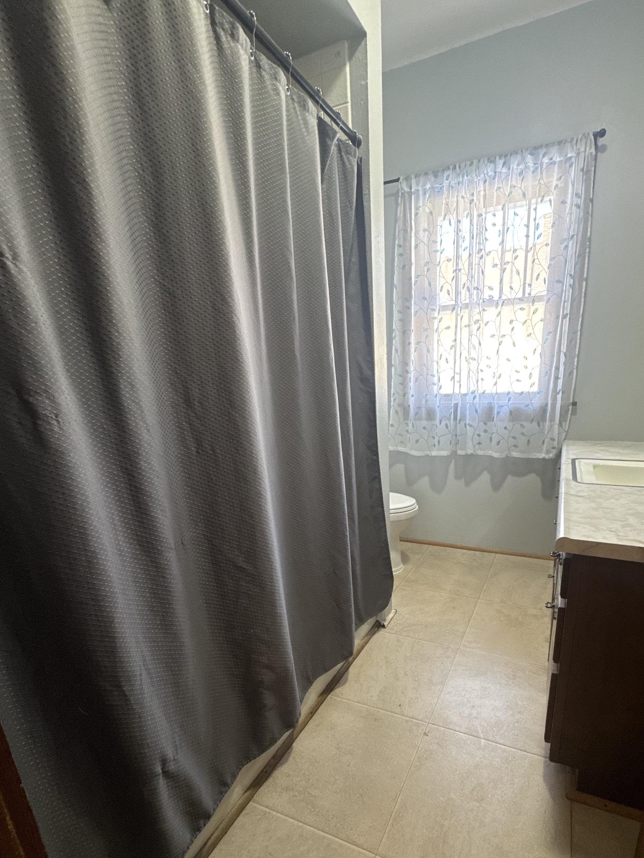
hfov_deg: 74.2
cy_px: 506
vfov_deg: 90.1
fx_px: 422
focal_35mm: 17
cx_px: 376
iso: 320
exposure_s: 1/120
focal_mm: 2.22
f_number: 2.2
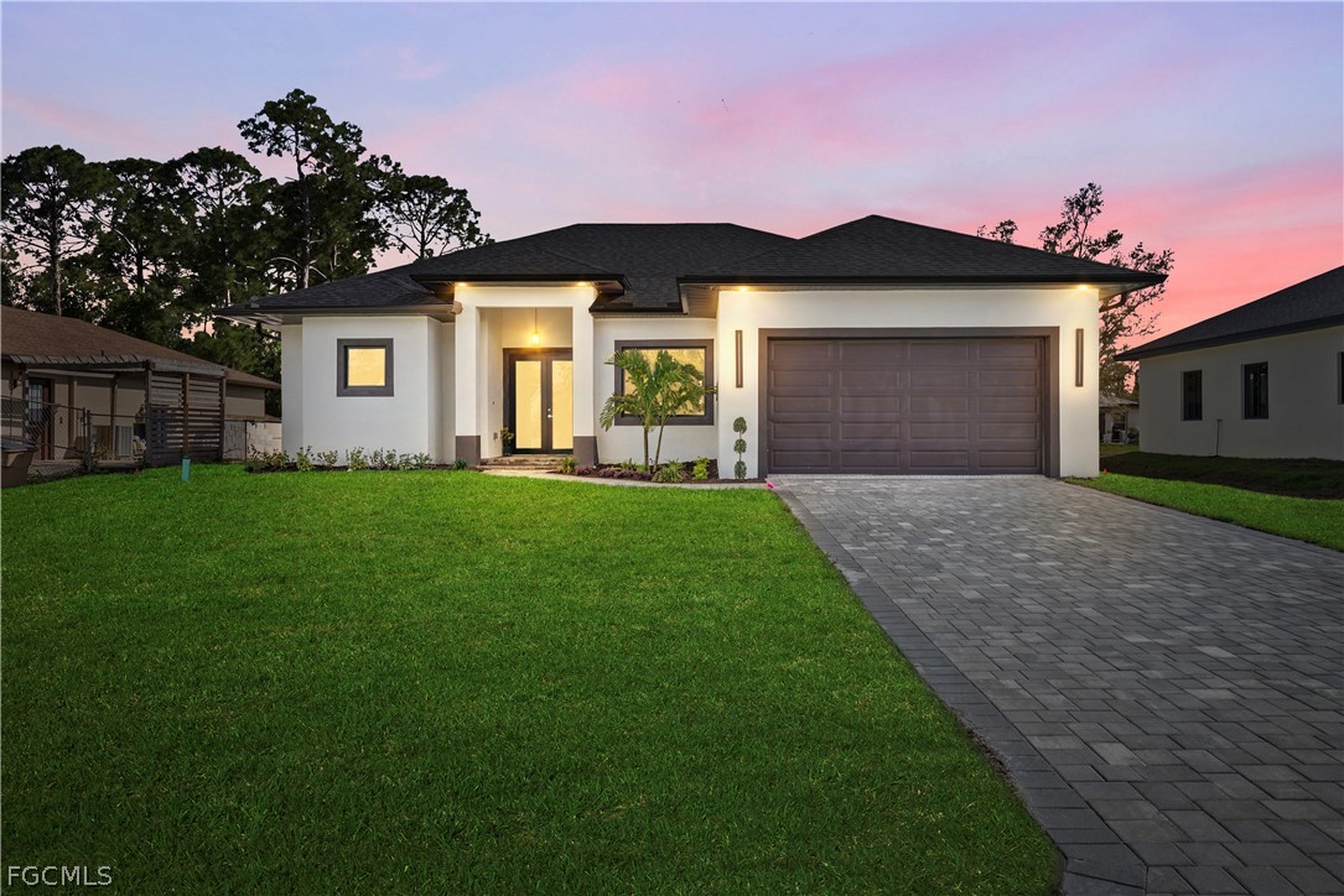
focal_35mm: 24
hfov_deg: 73.7
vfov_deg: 53.2
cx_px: 672
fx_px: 896
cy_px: 448
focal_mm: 24
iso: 200
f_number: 9
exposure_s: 1/100
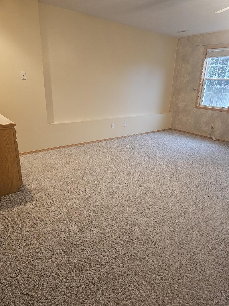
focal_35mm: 23
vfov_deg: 73.9
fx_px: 203
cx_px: 114
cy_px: 153
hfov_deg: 58.9
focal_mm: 6.3
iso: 800
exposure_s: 1/60
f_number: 1.7
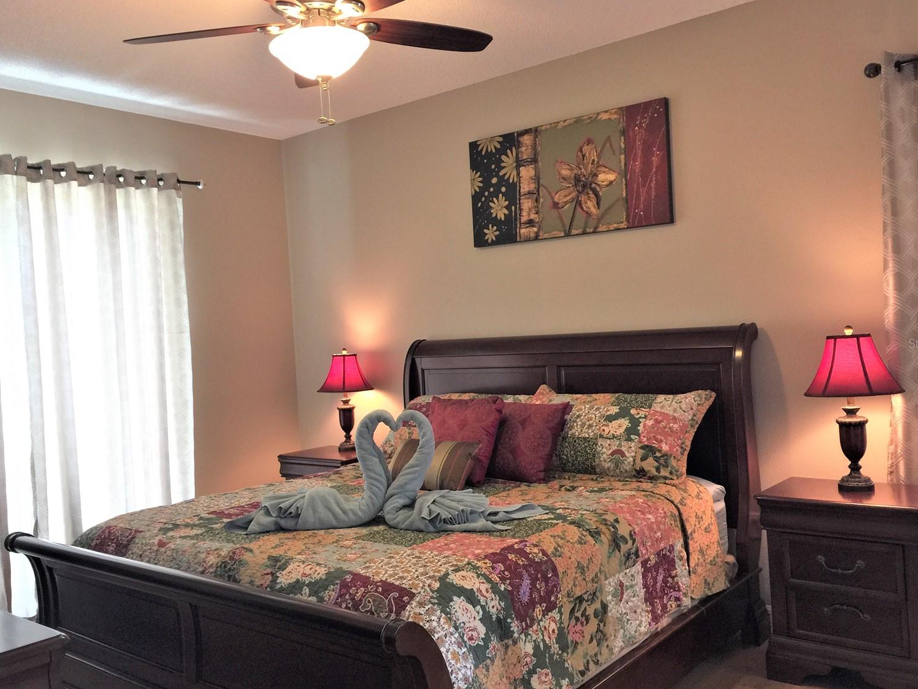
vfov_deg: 45.4
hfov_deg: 58.3
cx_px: 476
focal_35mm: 31
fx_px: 822
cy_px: 343
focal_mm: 4.15
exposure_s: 1/15
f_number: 2.2
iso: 40
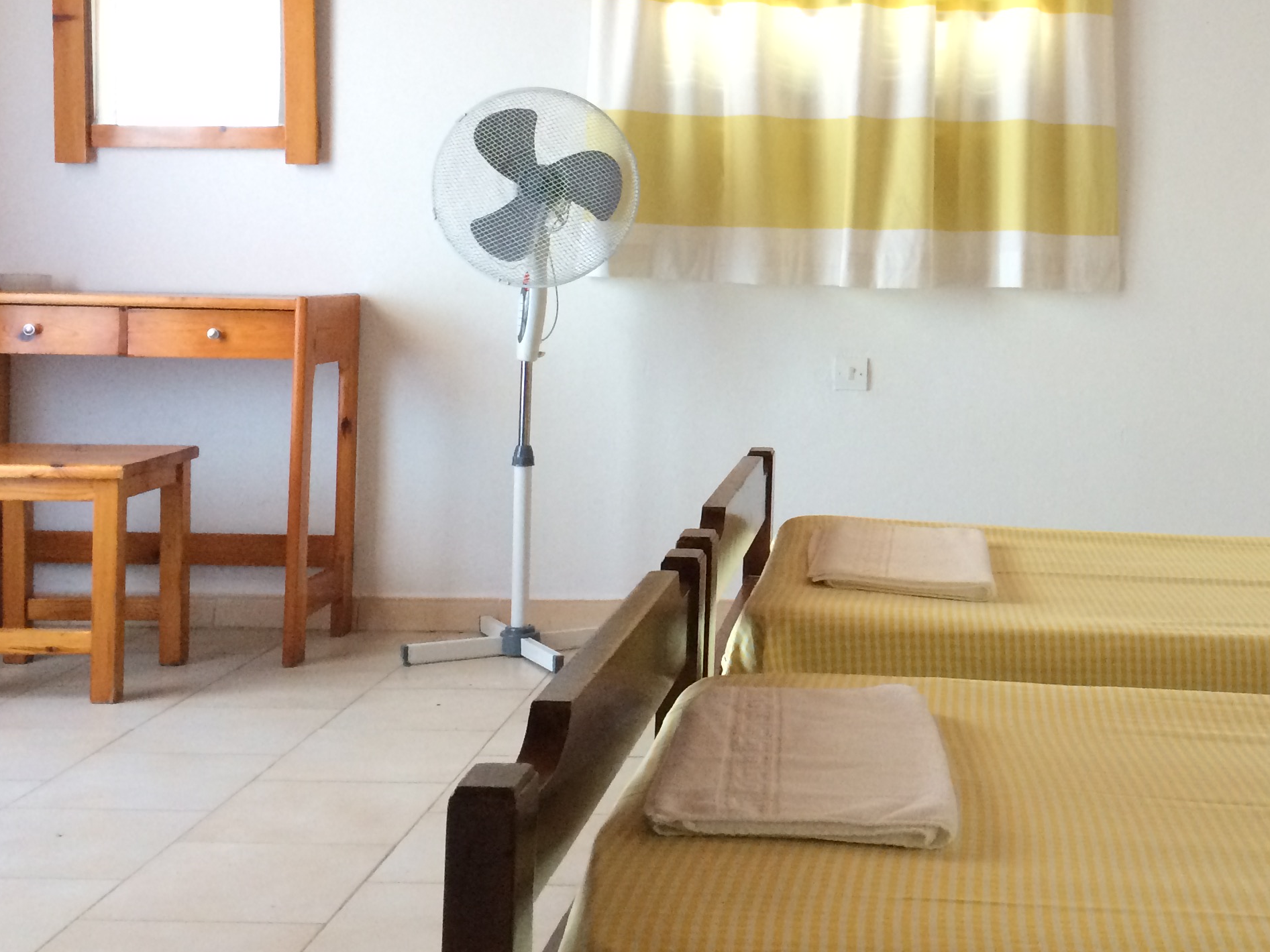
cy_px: 313
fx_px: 1835
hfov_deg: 37.2
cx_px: 963
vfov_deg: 28.9
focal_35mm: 50
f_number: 2.2
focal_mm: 4.15
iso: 320
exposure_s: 1/33
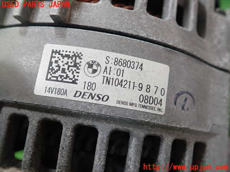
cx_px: 115
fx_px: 199
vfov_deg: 46.8
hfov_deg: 60.0
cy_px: 86
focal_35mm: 30
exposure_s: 1/125
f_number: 2.3
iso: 250
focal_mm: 5.5
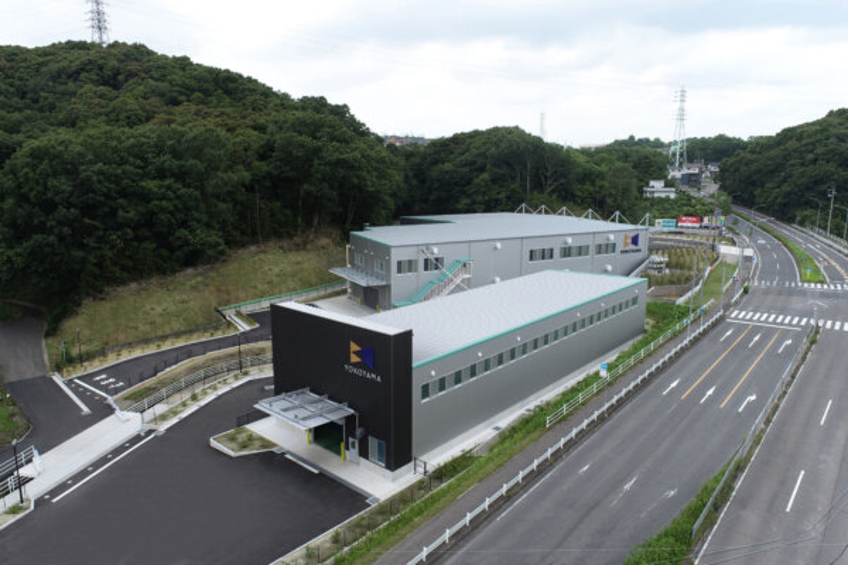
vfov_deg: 53.1
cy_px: 282
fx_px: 565
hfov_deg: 73.7
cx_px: 424
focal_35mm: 24
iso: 100
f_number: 5
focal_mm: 8.8
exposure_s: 1/240
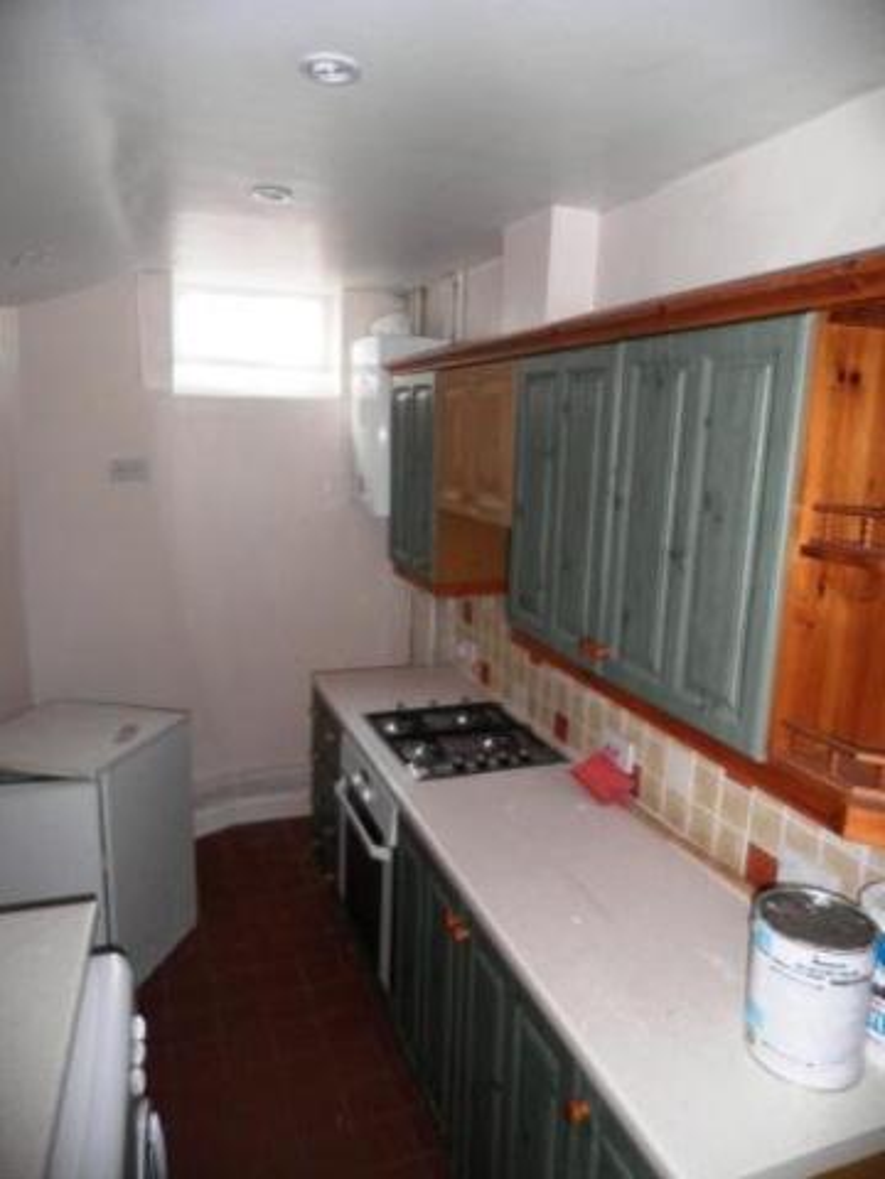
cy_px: 590
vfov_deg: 71.6
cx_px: 442
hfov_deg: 56.8
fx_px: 818
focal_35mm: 24
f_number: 3.3
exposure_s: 1/30
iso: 160
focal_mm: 4.3
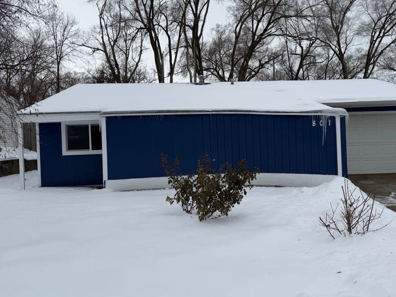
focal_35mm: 29
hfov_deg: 61.1
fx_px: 332
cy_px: 143
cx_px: 237
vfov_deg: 48.2
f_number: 1.78
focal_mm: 6.76
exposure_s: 1/5319
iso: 80
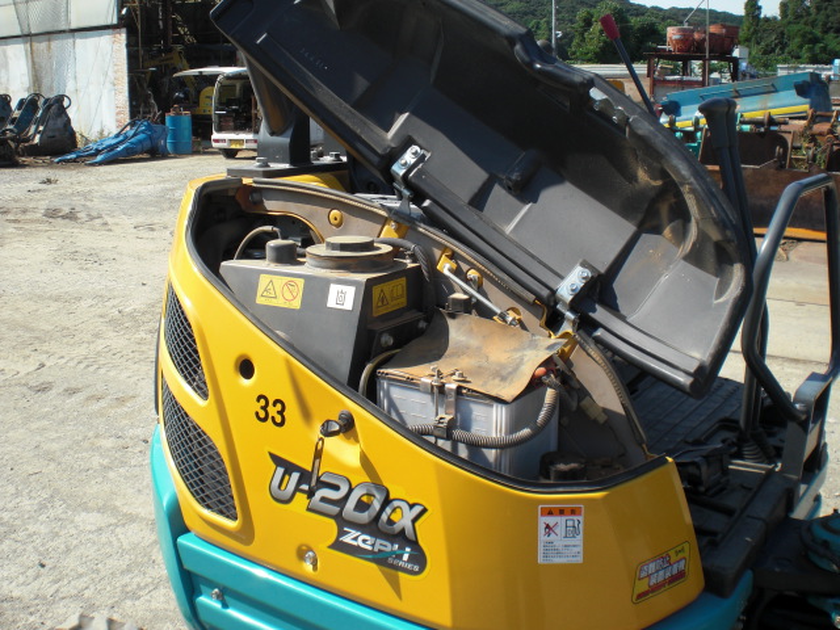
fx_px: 922
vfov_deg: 37.7
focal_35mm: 38
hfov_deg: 49.0
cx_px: 420
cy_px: 315
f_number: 5.6
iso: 64
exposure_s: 1/250
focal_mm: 6.3
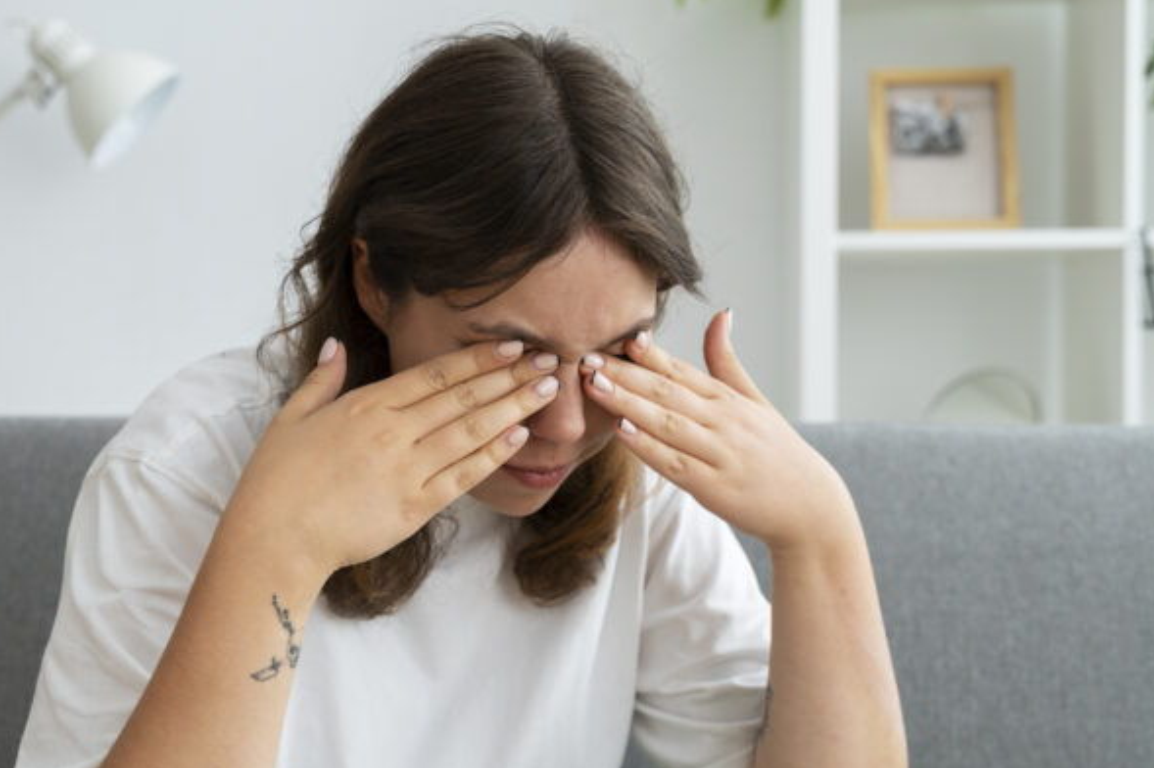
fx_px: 1922
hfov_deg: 33.4
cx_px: 492
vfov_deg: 22.6
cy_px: 432
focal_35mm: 60
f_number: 4
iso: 500
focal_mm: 46
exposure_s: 1/250
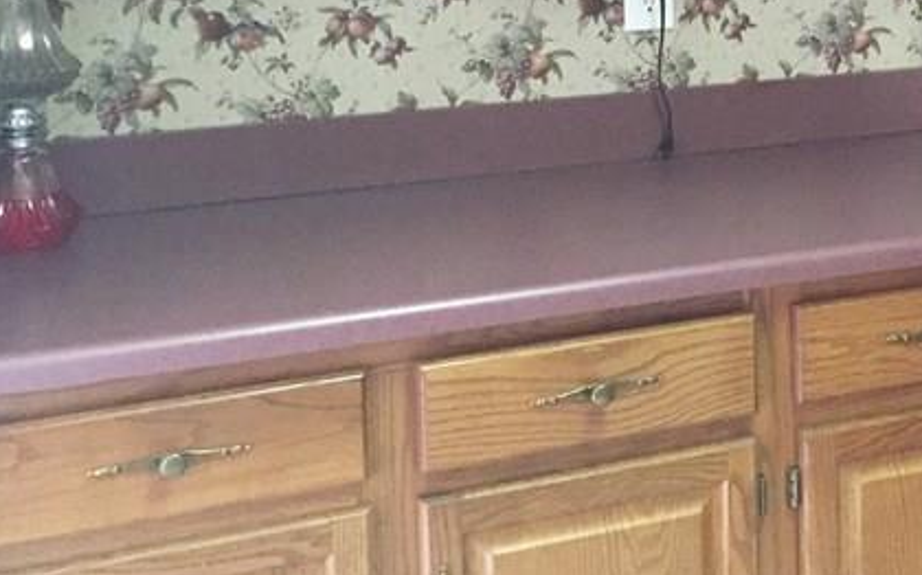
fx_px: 1884
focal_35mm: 75
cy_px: -46
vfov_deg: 16.9
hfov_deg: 25.8
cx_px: 975
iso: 250
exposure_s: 1/24
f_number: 2.2
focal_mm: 4.15
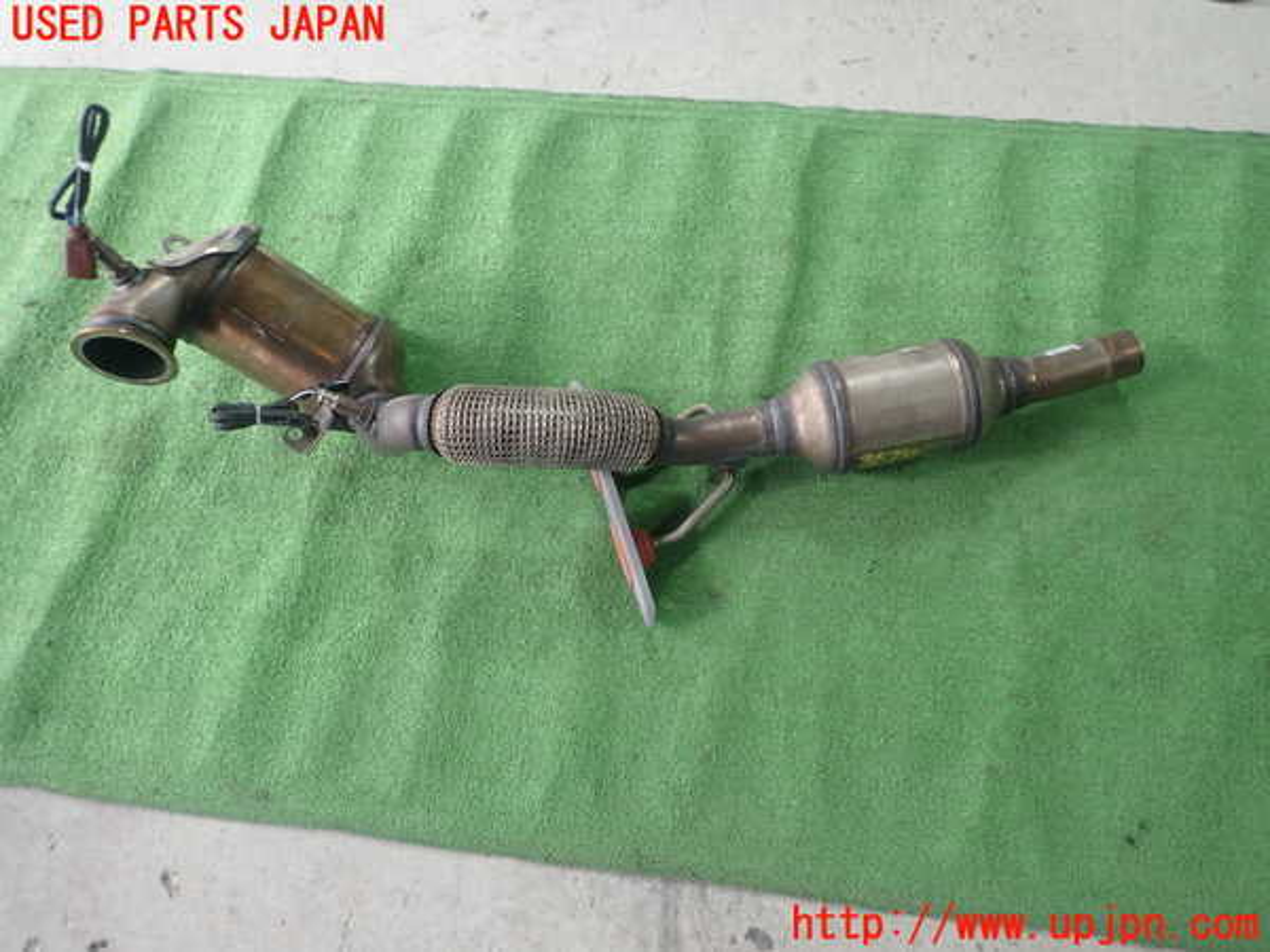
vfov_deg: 54.9
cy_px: 476
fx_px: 917
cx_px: 635
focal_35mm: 25
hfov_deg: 69.4
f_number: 2
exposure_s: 1/60
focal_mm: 4.5
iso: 125
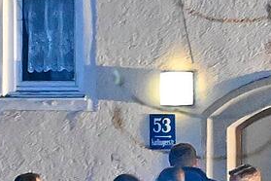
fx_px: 2454
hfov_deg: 6.3
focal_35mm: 326
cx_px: 337
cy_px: 212
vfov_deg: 4.2
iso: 16000
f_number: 5.3
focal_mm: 112
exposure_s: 1/100
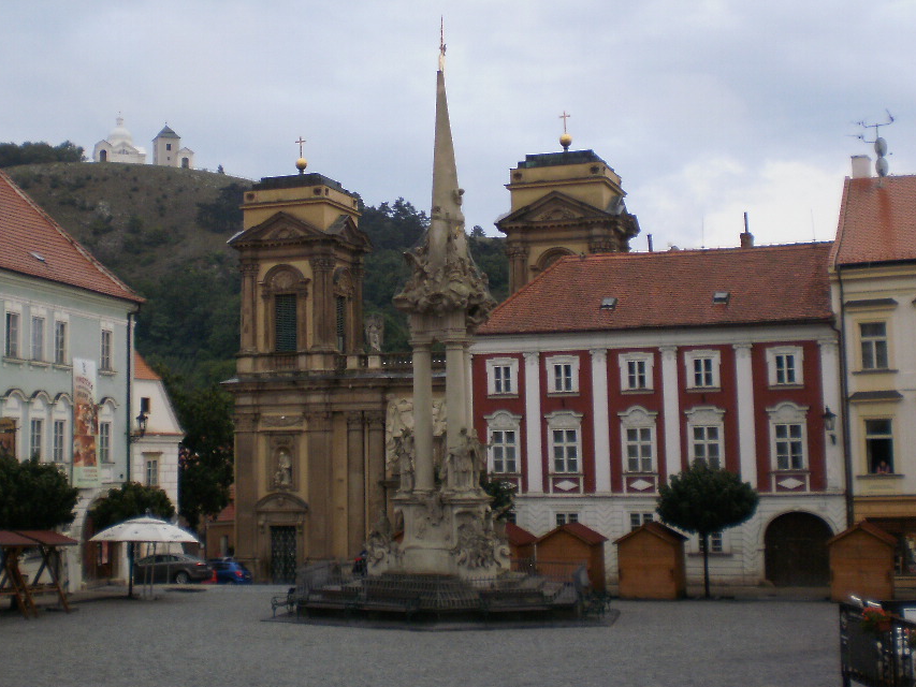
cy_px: 222
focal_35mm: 57
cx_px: 364
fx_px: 1509
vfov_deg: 25.5
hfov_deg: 33.7
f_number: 3.1
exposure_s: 1/60
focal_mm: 6.3
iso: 100
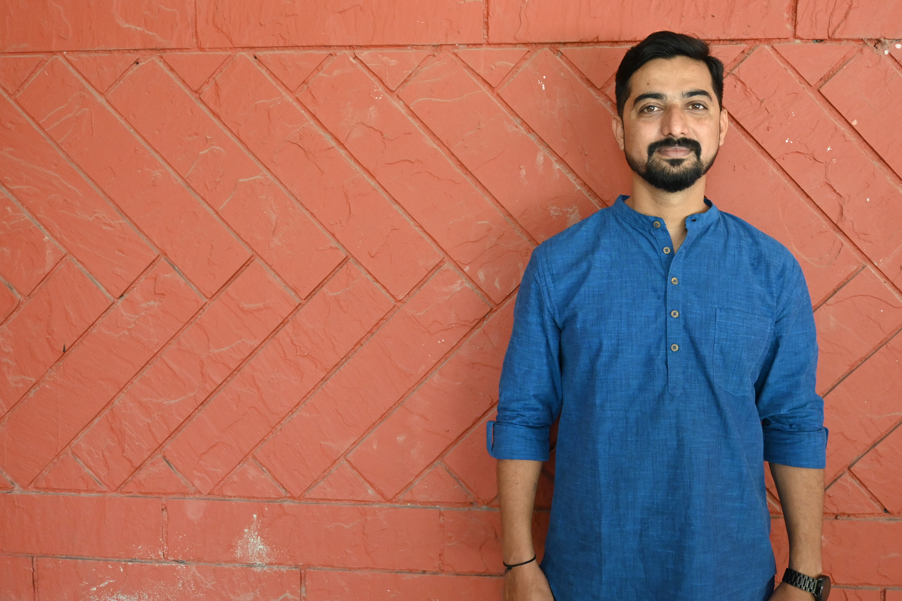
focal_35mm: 34
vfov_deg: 38.9
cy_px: 280
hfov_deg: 55.7
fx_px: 852
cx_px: 486
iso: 1800
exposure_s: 1/125
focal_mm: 20
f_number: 3.8
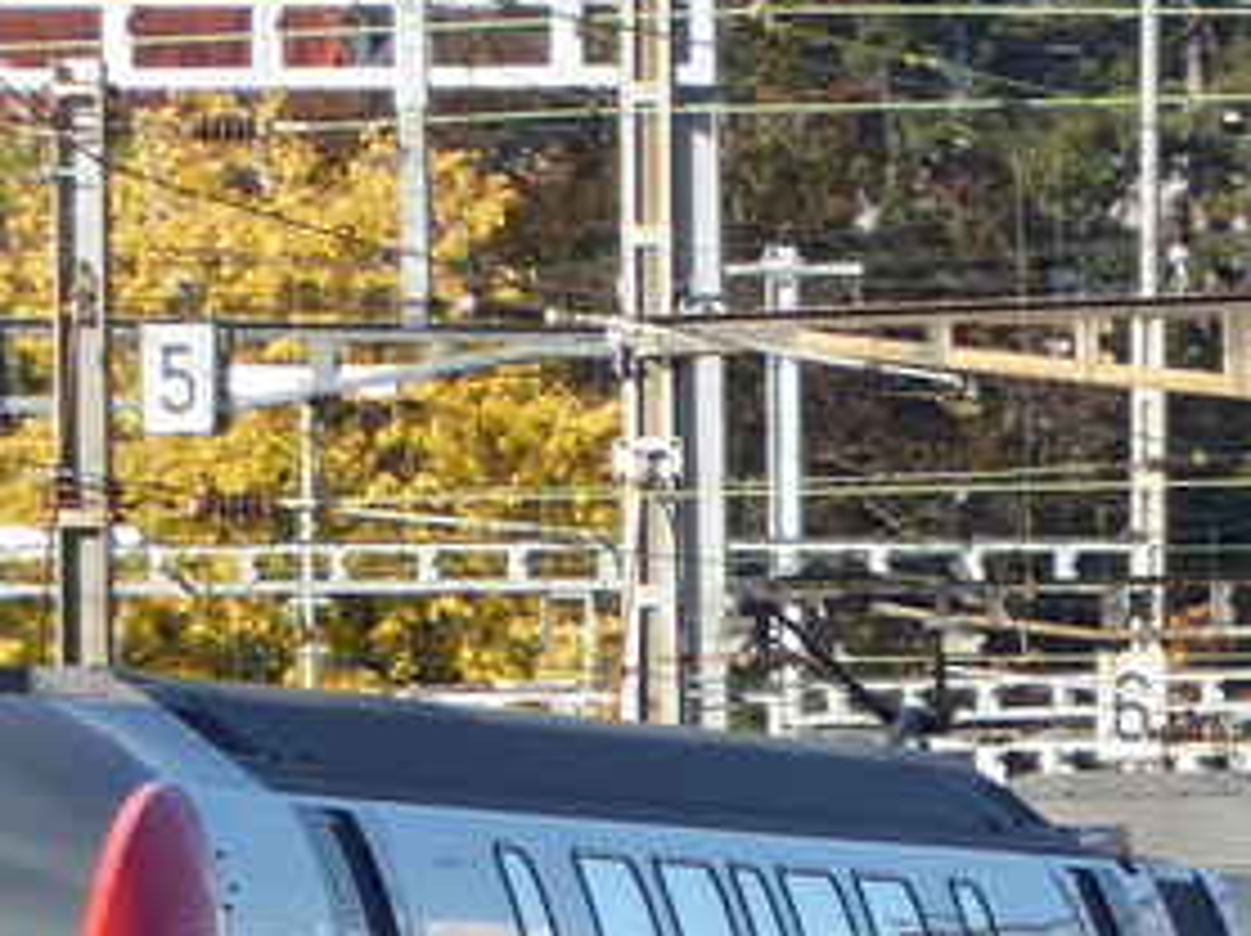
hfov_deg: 1.8
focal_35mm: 1110
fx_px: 40080
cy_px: 1310
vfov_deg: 1.3
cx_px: 1440
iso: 80
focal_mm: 41.4
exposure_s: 1/160
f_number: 5.6
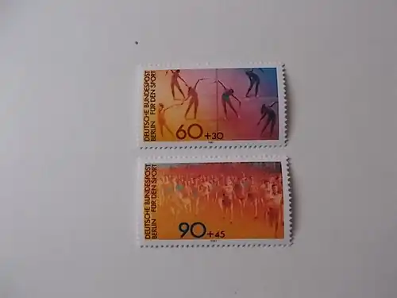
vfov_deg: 53.1
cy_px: 149
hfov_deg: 67.3
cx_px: 198
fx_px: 298
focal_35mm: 26
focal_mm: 4.6
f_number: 3.2
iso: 180
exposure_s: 1/25
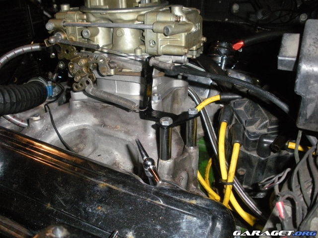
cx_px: 159
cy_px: 119
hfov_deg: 51.4
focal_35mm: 36
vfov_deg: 39.7
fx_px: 331
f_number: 3.5
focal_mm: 6.3
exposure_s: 1/60
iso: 400
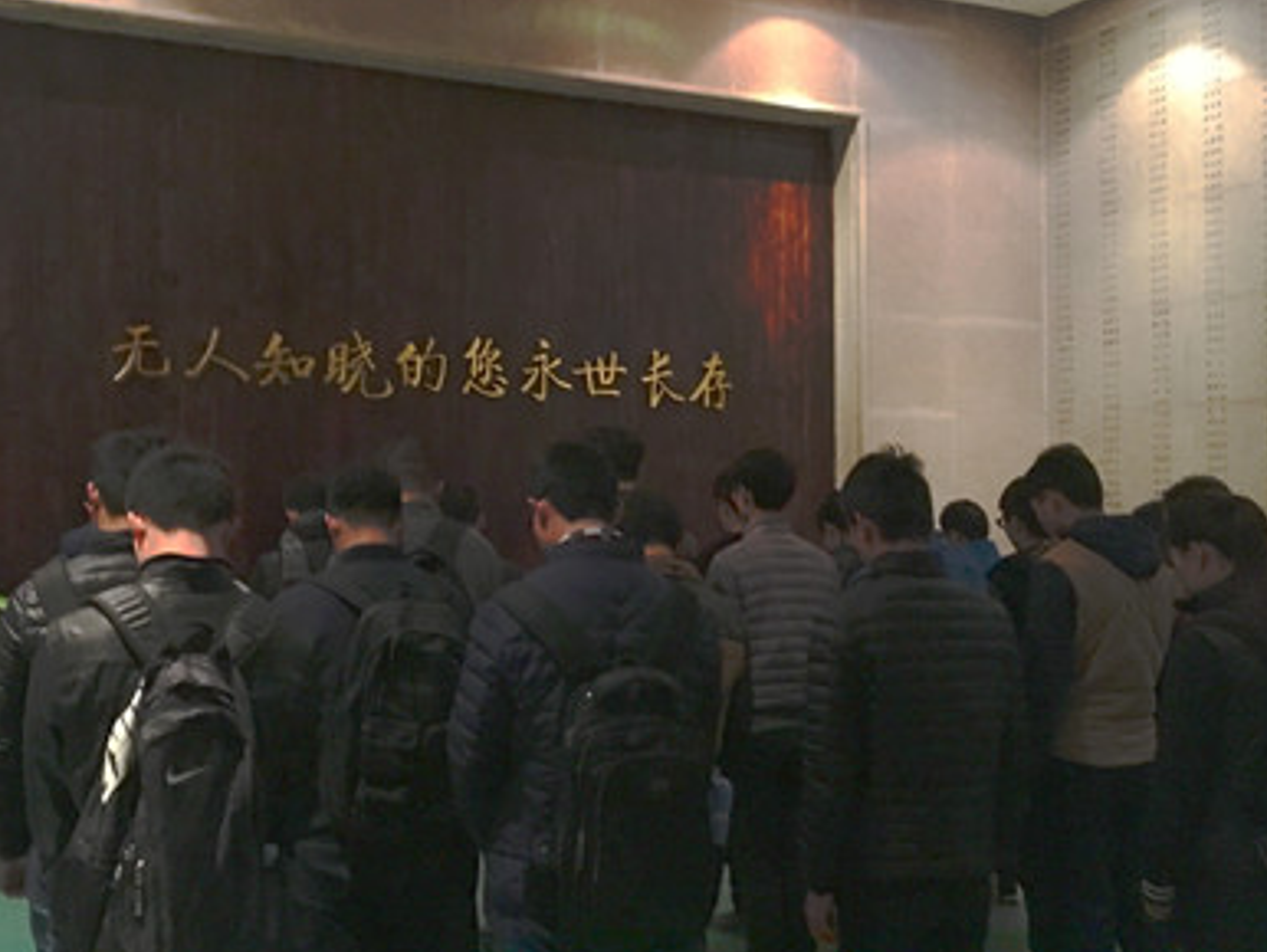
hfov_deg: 46.7
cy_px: 450
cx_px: 579
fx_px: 1465
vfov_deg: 36.0
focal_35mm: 40
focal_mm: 4.15
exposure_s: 1/17
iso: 640
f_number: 2.2
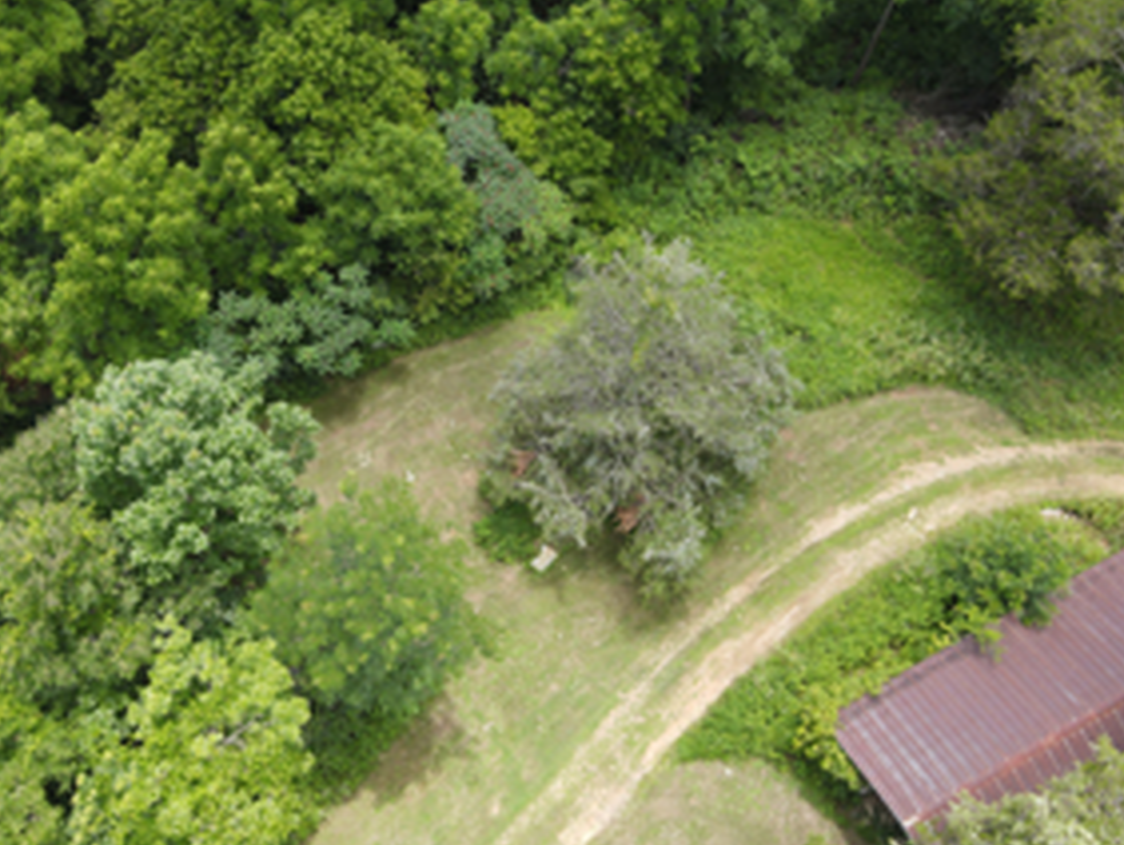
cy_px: 335
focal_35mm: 34
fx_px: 1105
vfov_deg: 41.6
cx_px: 462
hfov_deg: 53.6
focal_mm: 4.5
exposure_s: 1/125
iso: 100
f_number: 2.8
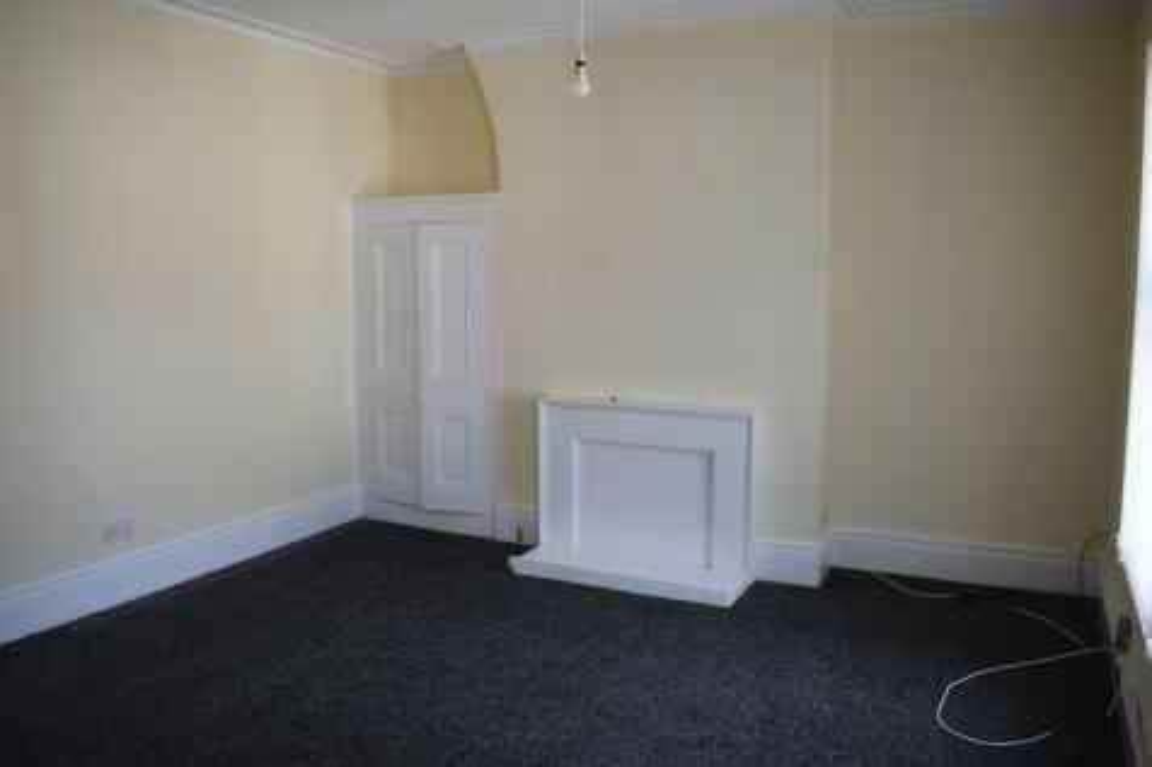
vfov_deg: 47.9
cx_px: 576
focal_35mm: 27
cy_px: 384
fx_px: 864
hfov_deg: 67.4
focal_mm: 18
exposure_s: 1/125
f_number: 5.6
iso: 560
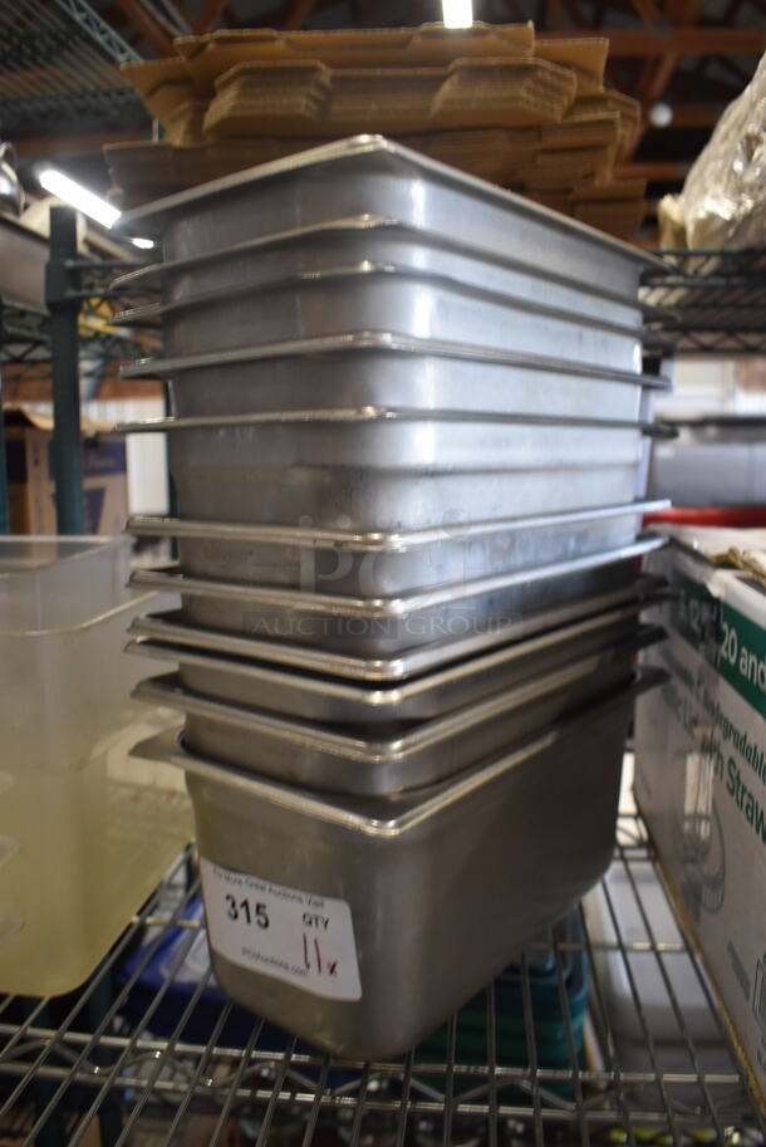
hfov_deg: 48.0
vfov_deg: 67.3
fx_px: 860
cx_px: 383
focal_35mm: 27
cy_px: 574
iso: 800
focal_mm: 18
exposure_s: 1/60
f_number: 4.5
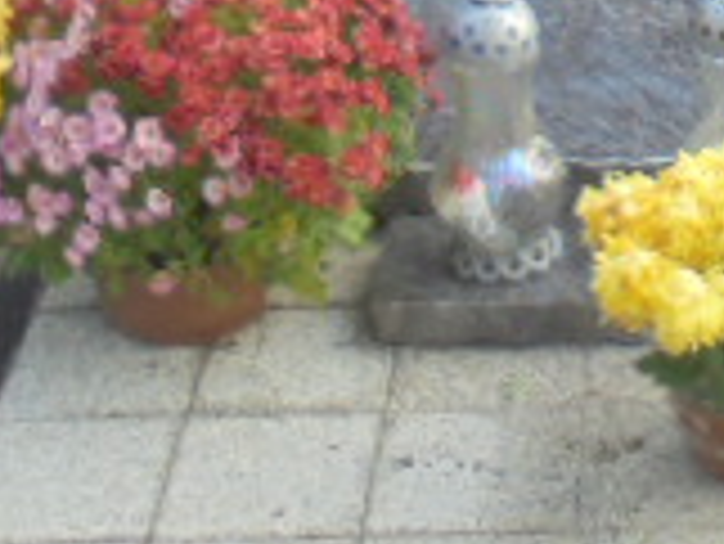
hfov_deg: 16.6
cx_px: 787
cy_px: -463
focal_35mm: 115
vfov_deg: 11.8
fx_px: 2407
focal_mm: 5.3
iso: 100
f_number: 3.7
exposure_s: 1/100
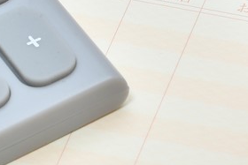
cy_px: 53
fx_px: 2660
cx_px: 282
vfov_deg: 3.6
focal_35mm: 386
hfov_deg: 5.3
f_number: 18
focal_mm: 60
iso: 220
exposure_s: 1/3
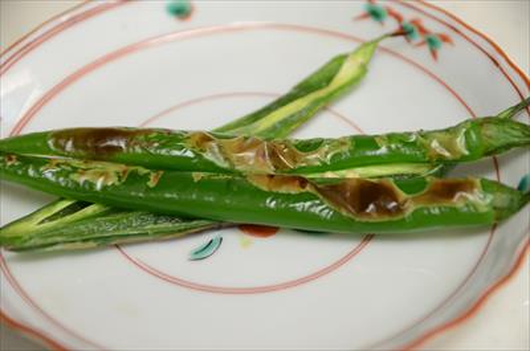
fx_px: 1366
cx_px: 265
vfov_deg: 14.6
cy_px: 176
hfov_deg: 22.0
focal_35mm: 93
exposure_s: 1/30
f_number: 4
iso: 400
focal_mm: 62
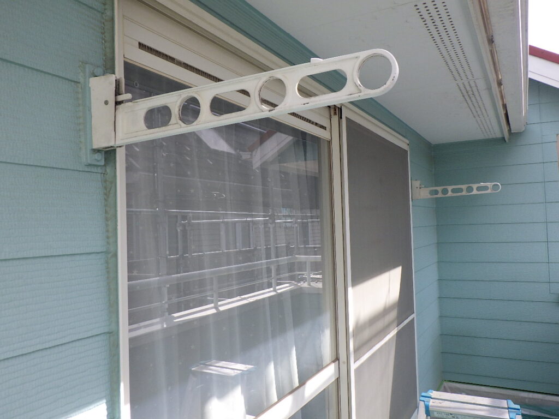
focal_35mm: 28
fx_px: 452
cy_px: 210
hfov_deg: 63.4
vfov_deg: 49.7
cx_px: 280
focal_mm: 5
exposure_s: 1/320
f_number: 4.2
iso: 125
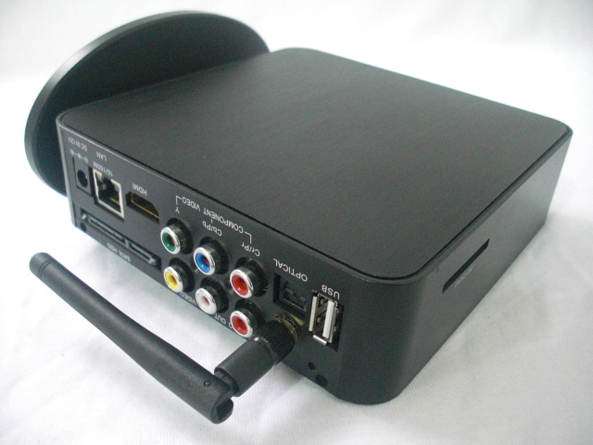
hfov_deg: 51.4
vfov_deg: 39.7
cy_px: 222
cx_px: 296
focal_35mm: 36
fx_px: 617
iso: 800
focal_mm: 6.3
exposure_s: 1/30
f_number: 2.8
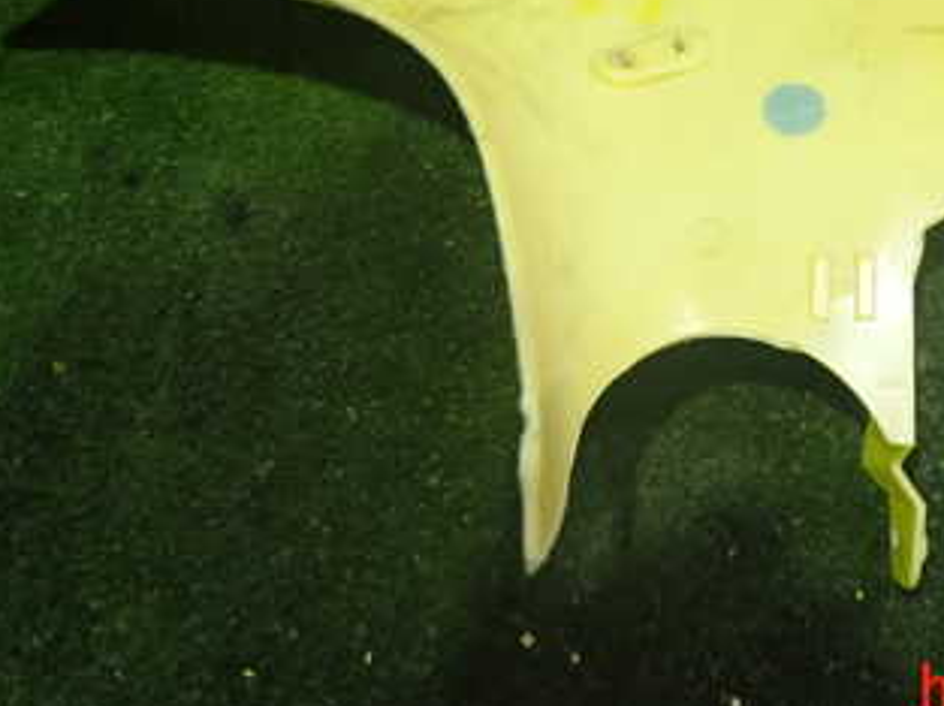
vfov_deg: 28.8
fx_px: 1307
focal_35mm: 48
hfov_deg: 38.8
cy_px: 51
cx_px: 697
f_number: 2
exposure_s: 1/30
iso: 400
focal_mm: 4.5
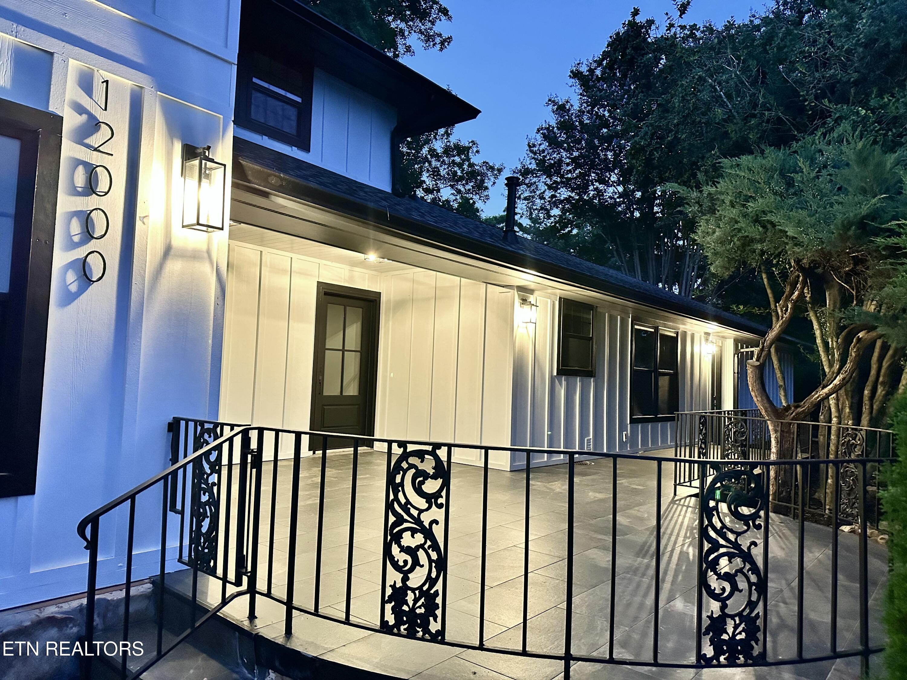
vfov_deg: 56.8
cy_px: 340
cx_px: 454
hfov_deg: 71.6
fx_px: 629
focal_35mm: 24
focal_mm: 6.86
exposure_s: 1/40
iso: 640
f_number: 1.78
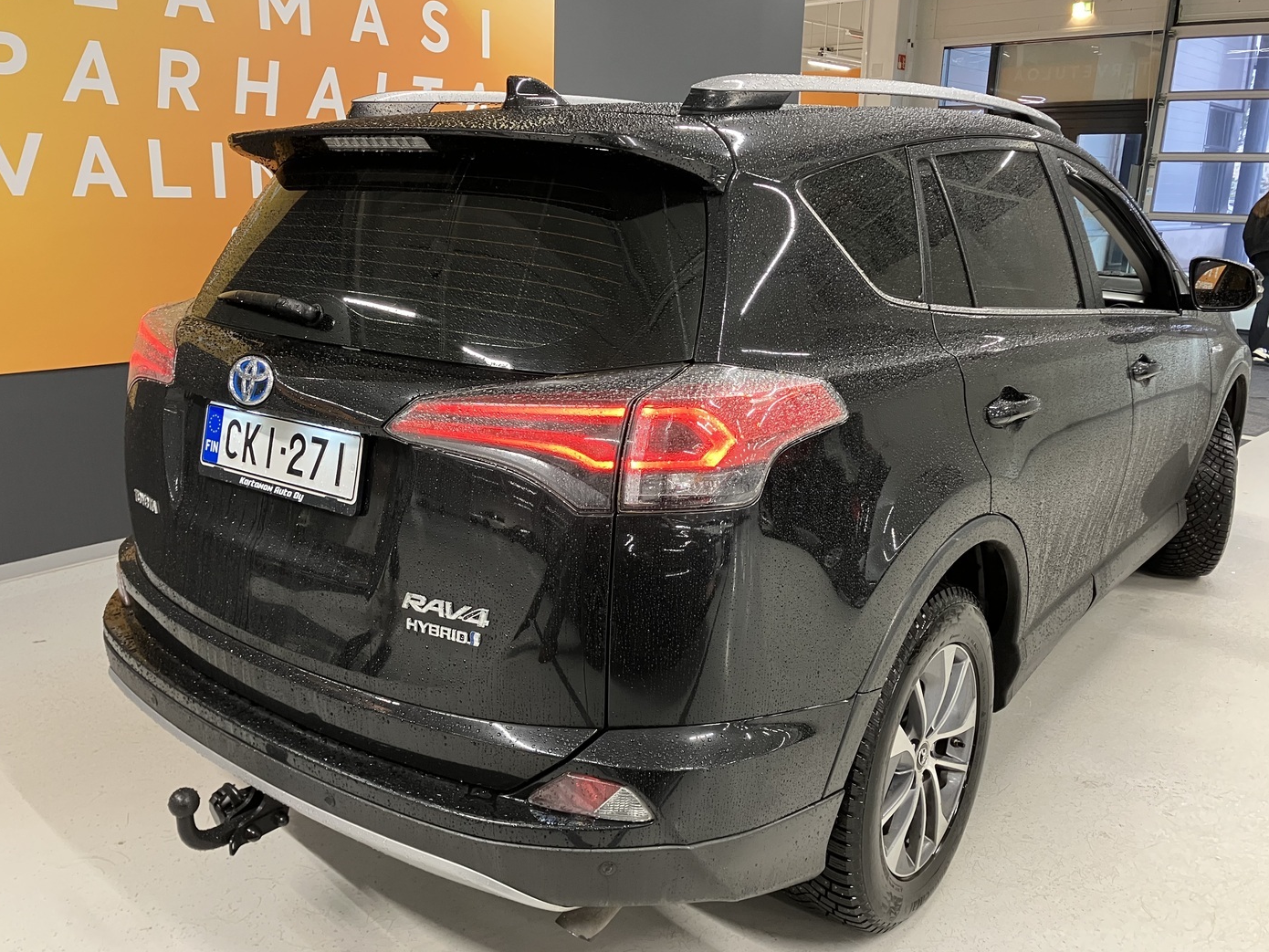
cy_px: 481
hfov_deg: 61.6
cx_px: 618
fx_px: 1063
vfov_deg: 48.2
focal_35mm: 29
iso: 200
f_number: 1.8
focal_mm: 3.99
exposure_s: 1/50
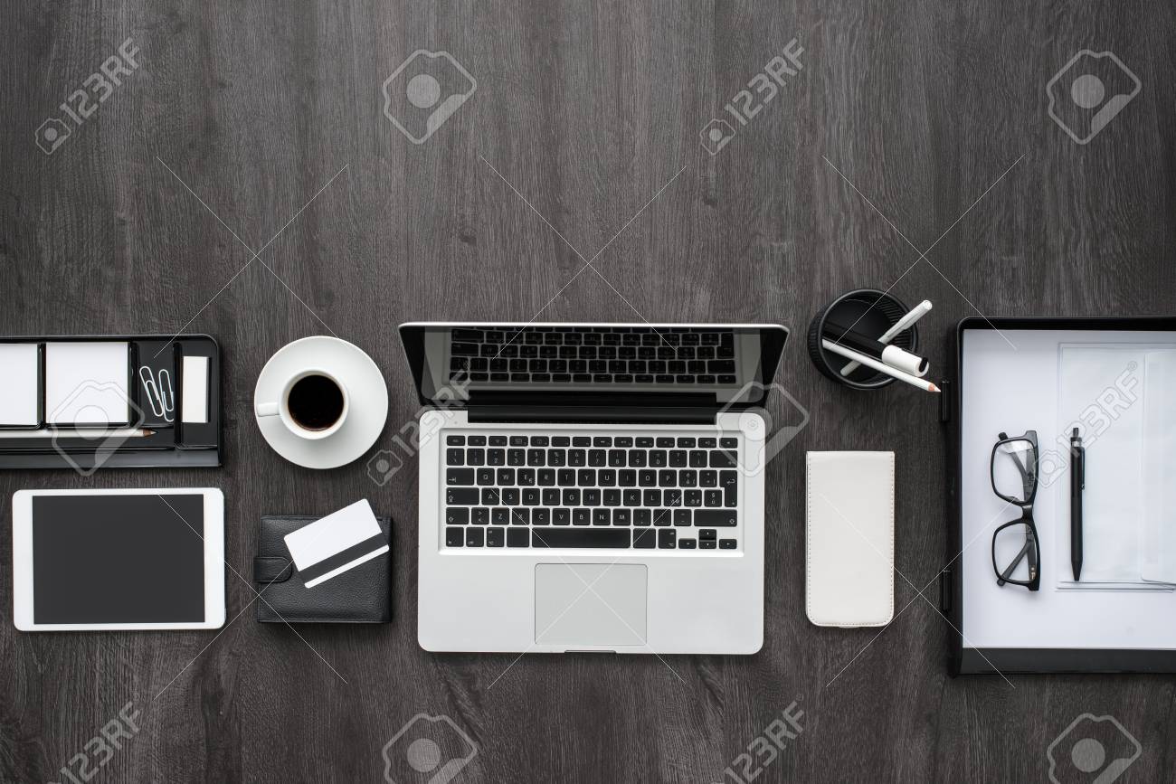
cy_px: 392
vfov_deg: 27.0
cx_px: 588
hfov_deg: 39.6
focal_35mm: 50
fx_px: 1633
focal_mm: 50
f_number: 10
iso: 100
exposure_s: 1/125
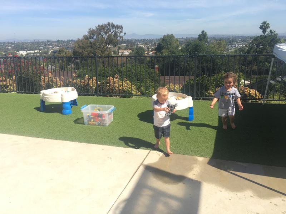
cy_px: 107
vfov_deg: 48.2
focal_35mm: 29
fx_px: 240
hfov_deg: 61.7
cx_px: 143
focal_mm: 4.15
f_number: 2.2
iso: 25
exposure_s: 1/864
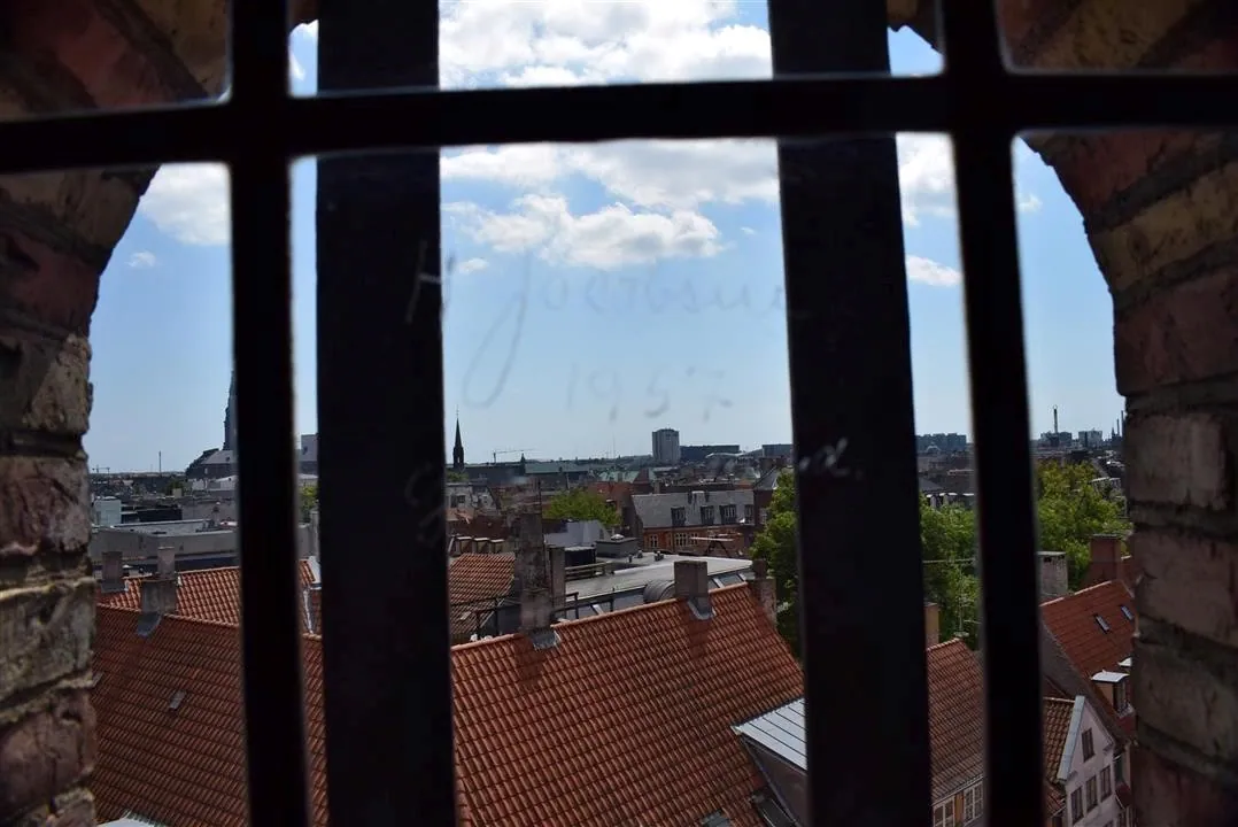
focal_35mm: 27
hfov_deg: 67.4
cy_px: 414
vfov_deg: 48.0
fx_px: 929
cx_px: 619
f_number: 11
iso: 200
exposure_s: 1/500
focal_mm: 18
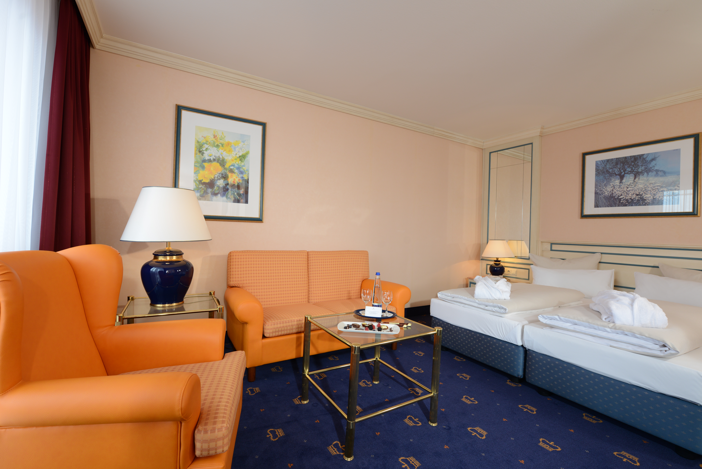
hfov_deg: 96.7
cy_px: 234
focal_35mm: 16
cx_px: 351
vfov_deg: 73.8
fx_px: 312
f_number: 7.1
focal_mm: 16
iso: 250
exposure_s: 1/15
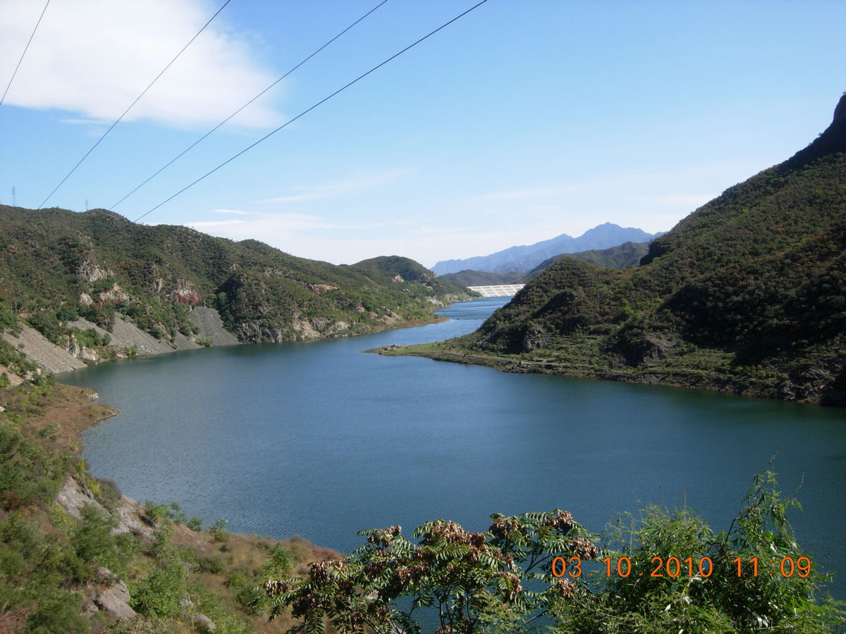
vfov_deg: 39.7
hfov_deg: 51.4
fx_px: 880
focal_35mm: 36
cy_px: 317
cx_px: 423
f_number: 5.4
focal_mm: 7.5
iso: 50
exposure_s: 1/296
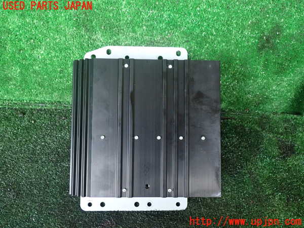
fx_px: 263
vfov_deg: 46.8
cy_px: 114
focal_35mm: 30
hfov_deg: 60.0
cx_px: 152
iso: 800
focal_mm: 5.4
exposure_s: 1/20
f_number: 2.3
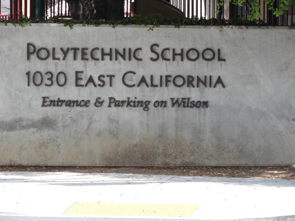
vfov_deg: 4.5
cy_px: 110
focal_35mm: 330
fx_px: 2812
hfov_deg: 6.0
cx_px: 148
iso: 100
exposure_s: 1/160
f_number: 5.5
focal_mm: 59.1
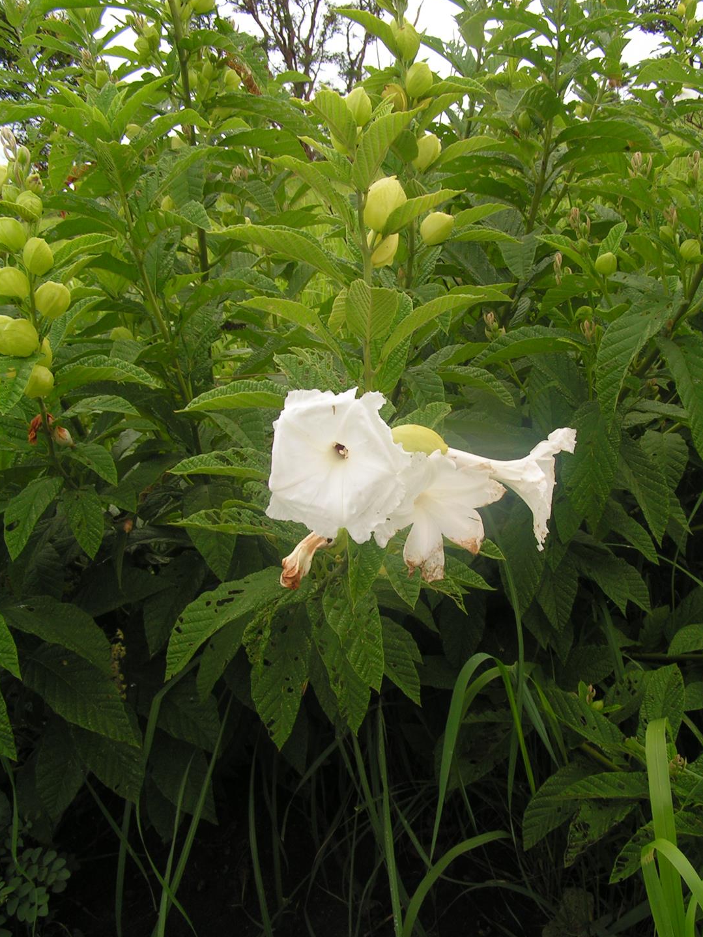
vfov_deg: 47.9
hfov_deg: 36.8
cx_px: 343
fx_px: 1056
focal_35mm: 39
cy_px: 474
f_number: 5.6
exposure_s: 1/160
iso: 50
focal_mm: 6.3
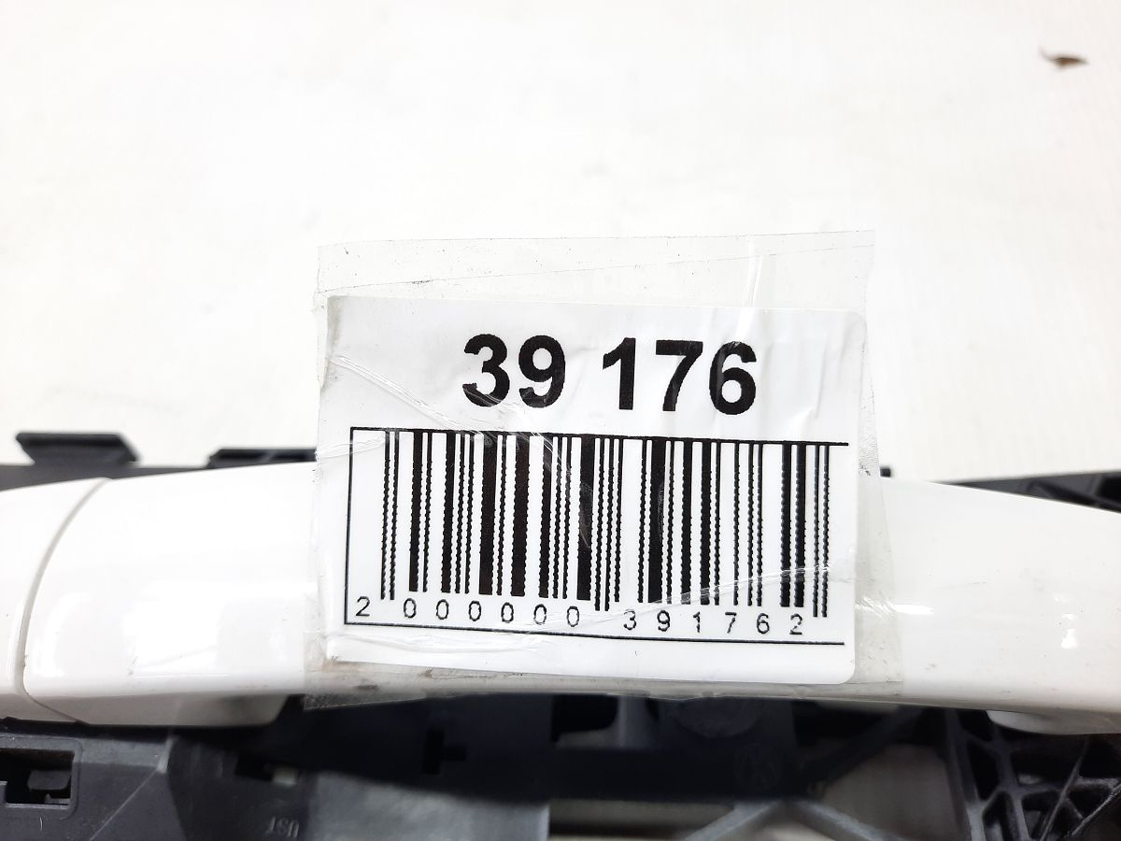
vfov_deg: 54.9
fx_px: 810
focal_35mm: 25
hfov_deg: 69.4
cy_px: 420
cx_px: 560
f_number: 2
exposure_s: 1/50
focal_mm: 4.6
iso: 100
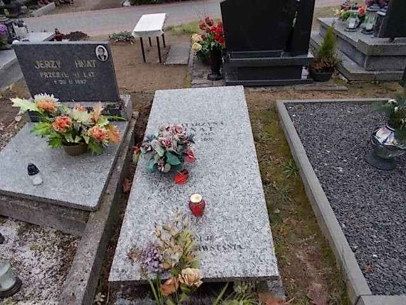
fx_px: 305
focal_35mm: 26
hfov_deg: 67.3
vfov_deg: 53.1
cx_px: 203
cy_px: 152
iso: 80
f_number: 3.2
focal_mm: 4.6
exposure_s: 1/60
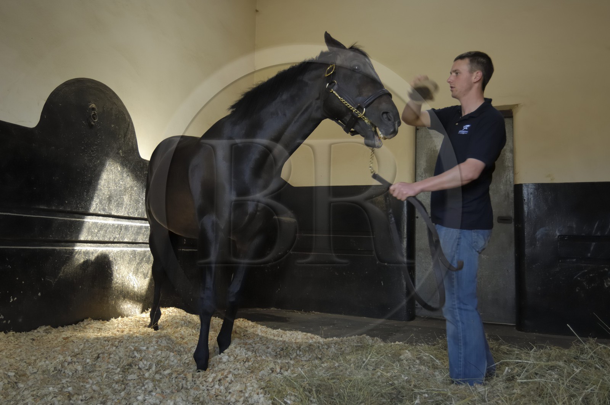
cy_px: 202
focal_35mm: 27
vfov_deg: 47.8
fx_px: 457
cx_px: 305
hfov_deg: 67.5
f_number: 4
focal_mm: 18
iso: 200
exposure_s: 1/50
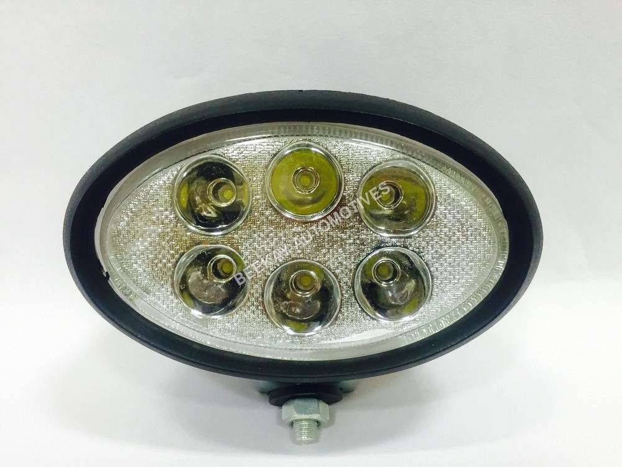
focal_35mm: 29
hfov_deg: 61.7
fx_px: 521
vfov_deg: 48.2
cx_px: 311
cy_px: 234
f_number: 2.2
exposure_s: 1/33
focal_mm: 4.15
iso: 80
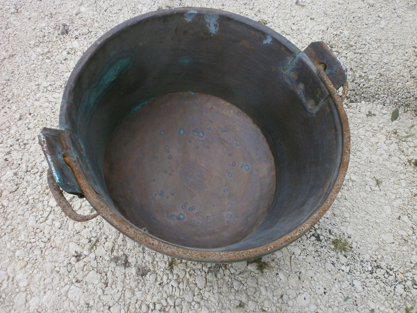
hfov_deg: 65.3
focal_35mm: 27
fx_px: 325
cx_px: 208
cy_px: 156
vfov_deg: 51.4
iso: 100
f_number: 2.9
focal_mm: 4.8
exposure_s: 1/400
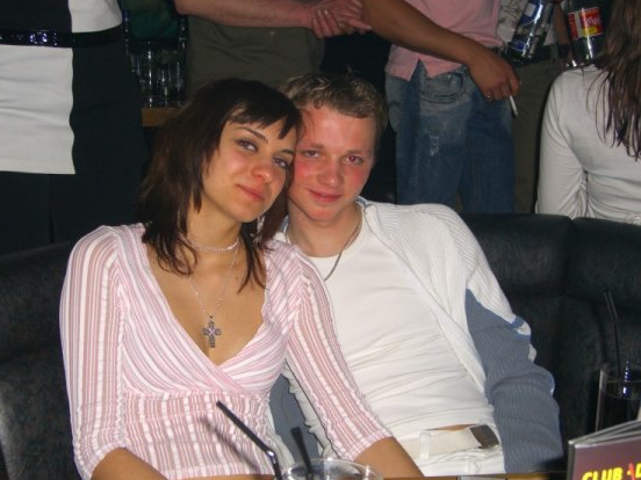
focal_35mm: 50
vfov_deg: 29.1
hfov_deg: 38.2
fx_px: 926
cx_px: 303
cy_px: 250
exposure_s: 1/60
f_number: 3.1
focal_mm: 9.5
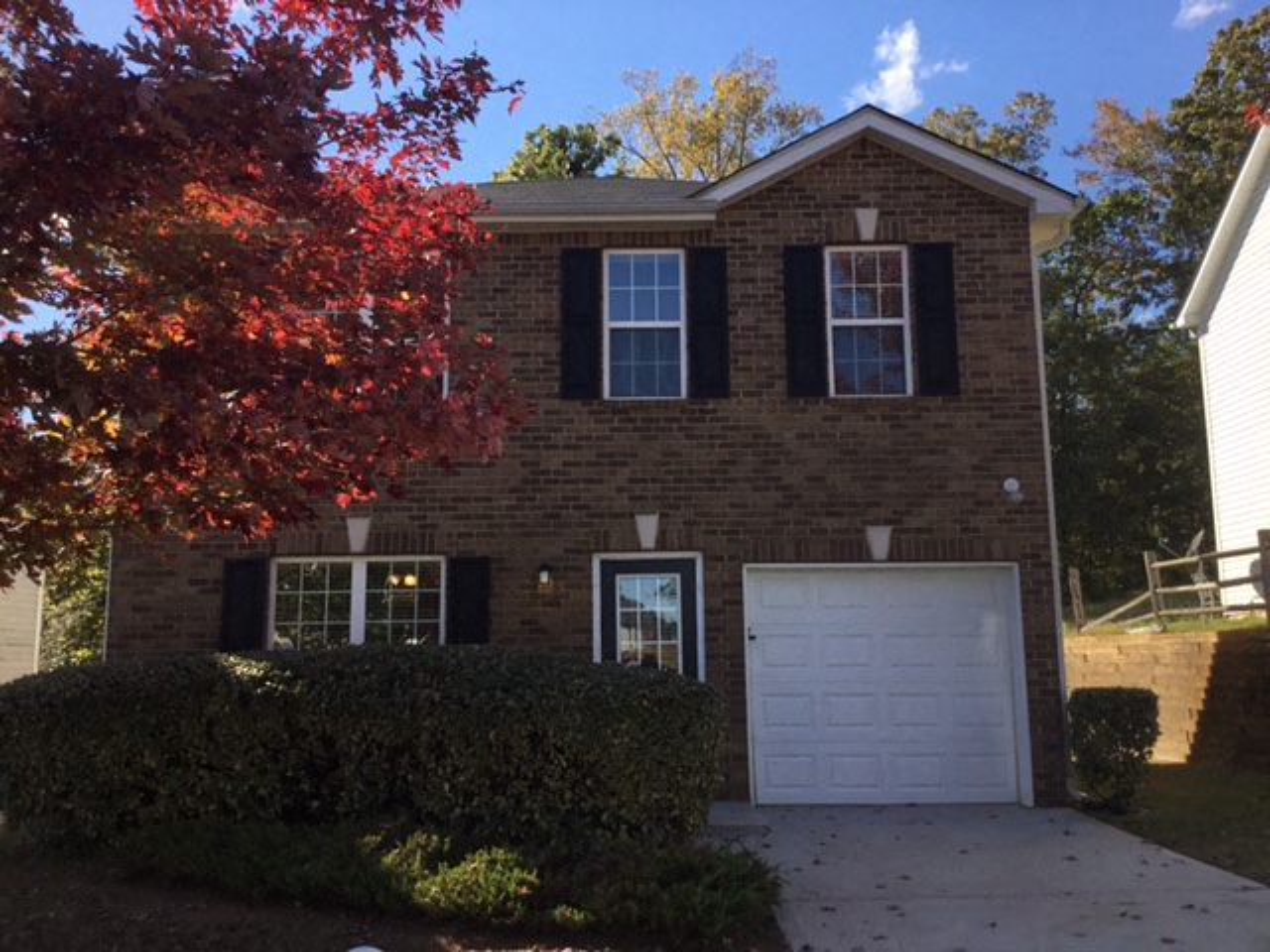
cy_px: 476
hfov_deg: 58.4
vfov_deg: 45.4
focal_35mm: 31
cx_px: 635
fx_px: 1137
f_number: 2.4
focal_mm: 3.3
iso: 25
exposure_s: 1/905
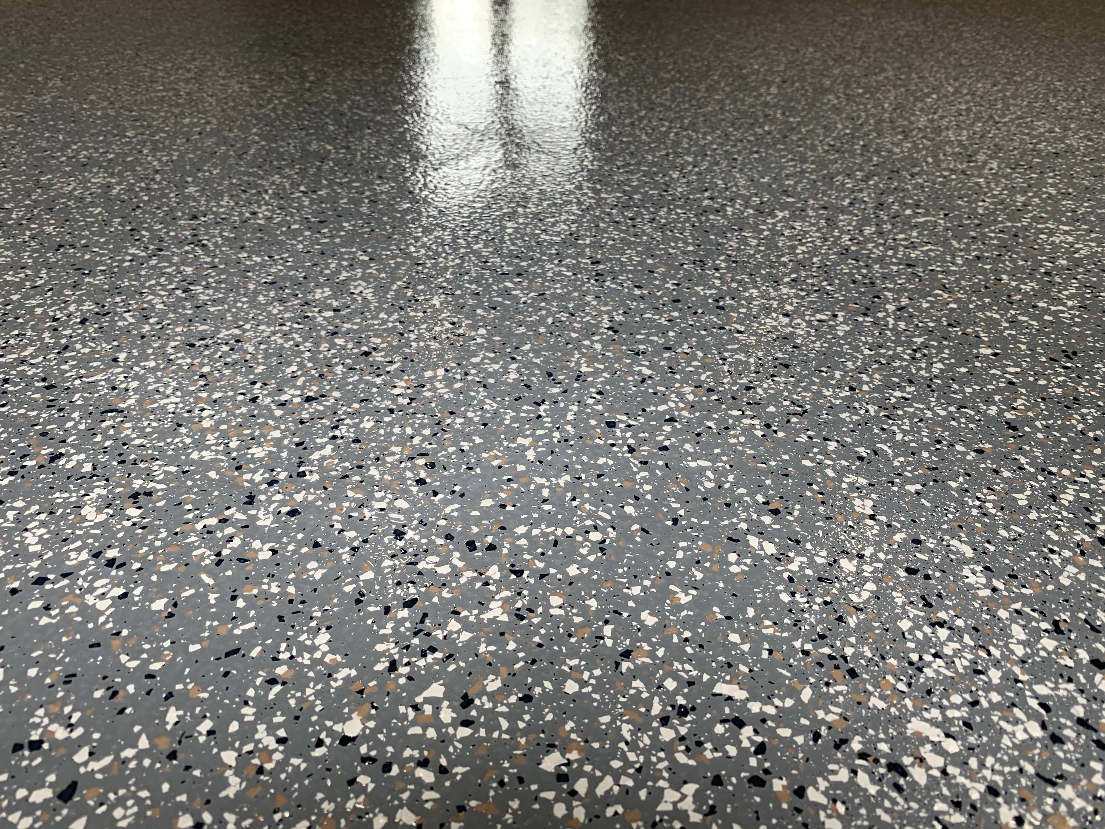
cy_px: 414
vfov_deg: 53.1
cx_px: 552
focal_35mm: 26
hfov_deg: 67.3
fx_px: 830
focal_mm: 4.2
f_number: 1.8
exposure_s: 1/120
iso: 32
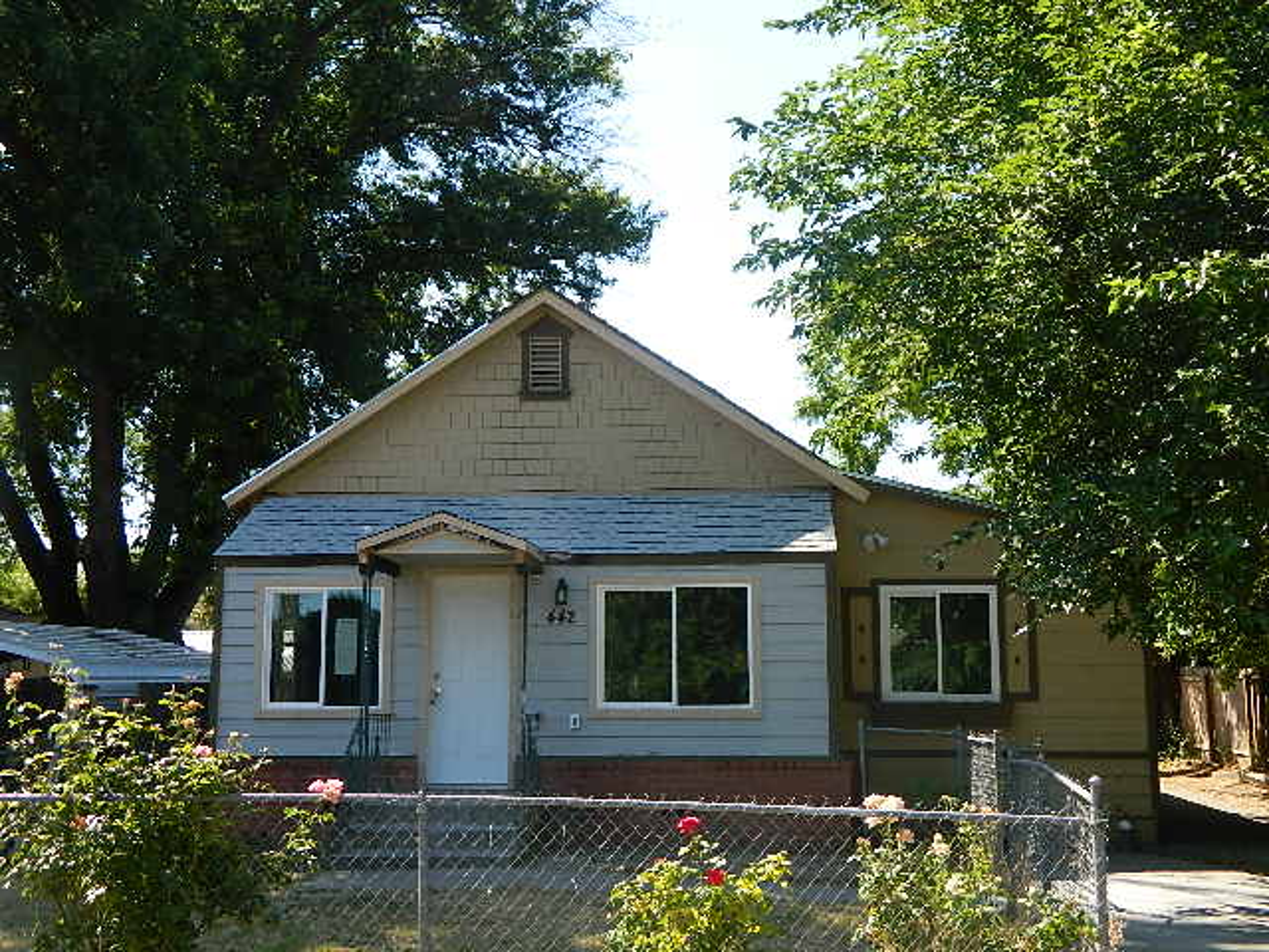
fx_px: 1503
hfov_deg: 45.8
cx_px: 634
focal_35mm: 41
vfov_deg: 35.1
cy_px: 476
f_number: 3.5
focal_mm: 7.3
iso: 80
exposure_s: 1/320
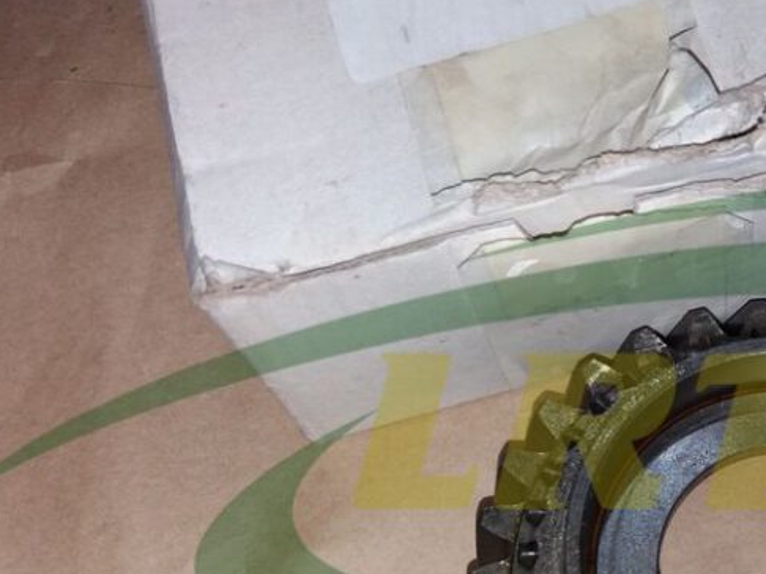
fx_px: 1305
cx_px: 711
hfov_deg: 31.0
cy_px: 481
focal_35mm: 59
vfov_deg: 24.3
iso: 64
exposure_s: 1/168
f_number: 1.9
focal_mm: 3.7
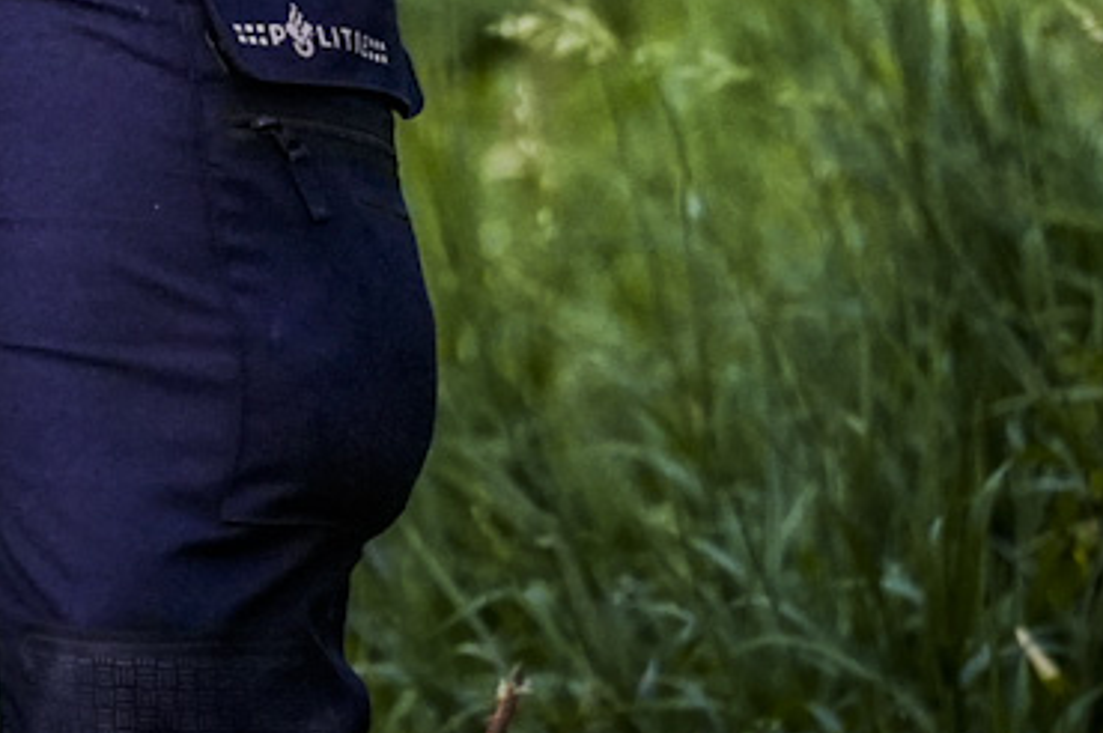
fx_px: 31805
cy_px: -986
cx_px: -814
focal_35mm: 1039
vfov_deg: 1.3
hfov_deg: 2.0
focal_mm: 200
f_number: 2.8
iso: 1600
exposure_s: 1/250
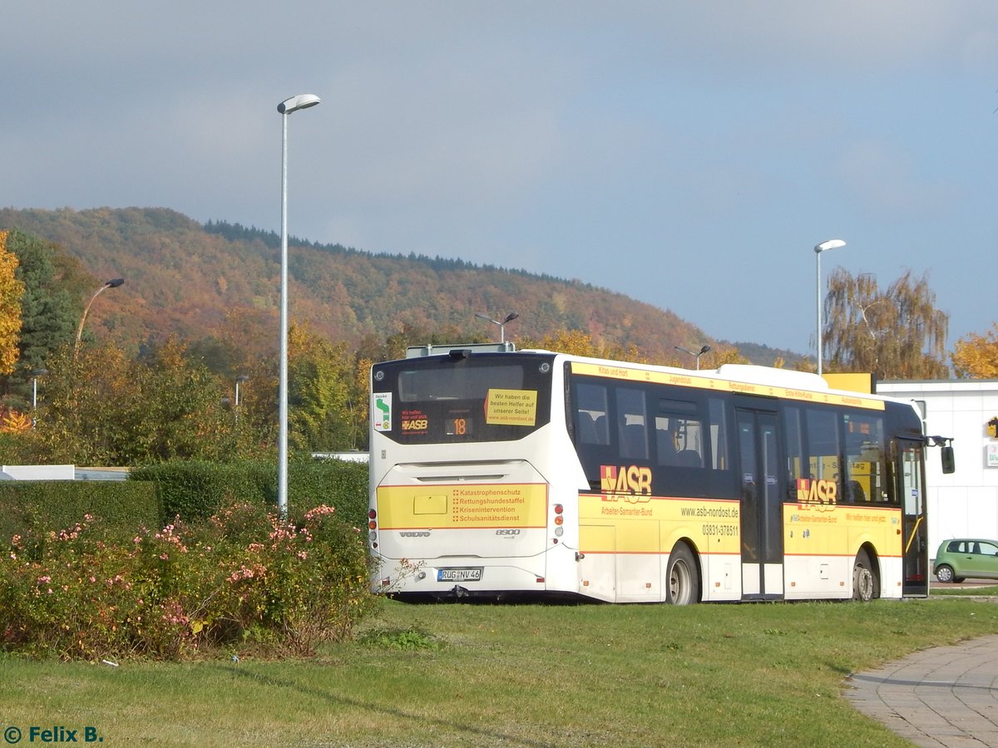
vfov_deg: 15.9
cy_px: 374
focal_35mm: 93
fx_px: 2681
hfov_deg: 21.1
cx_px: 499
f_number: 4.4
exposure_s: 1/1250
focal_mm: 16.6
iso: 125
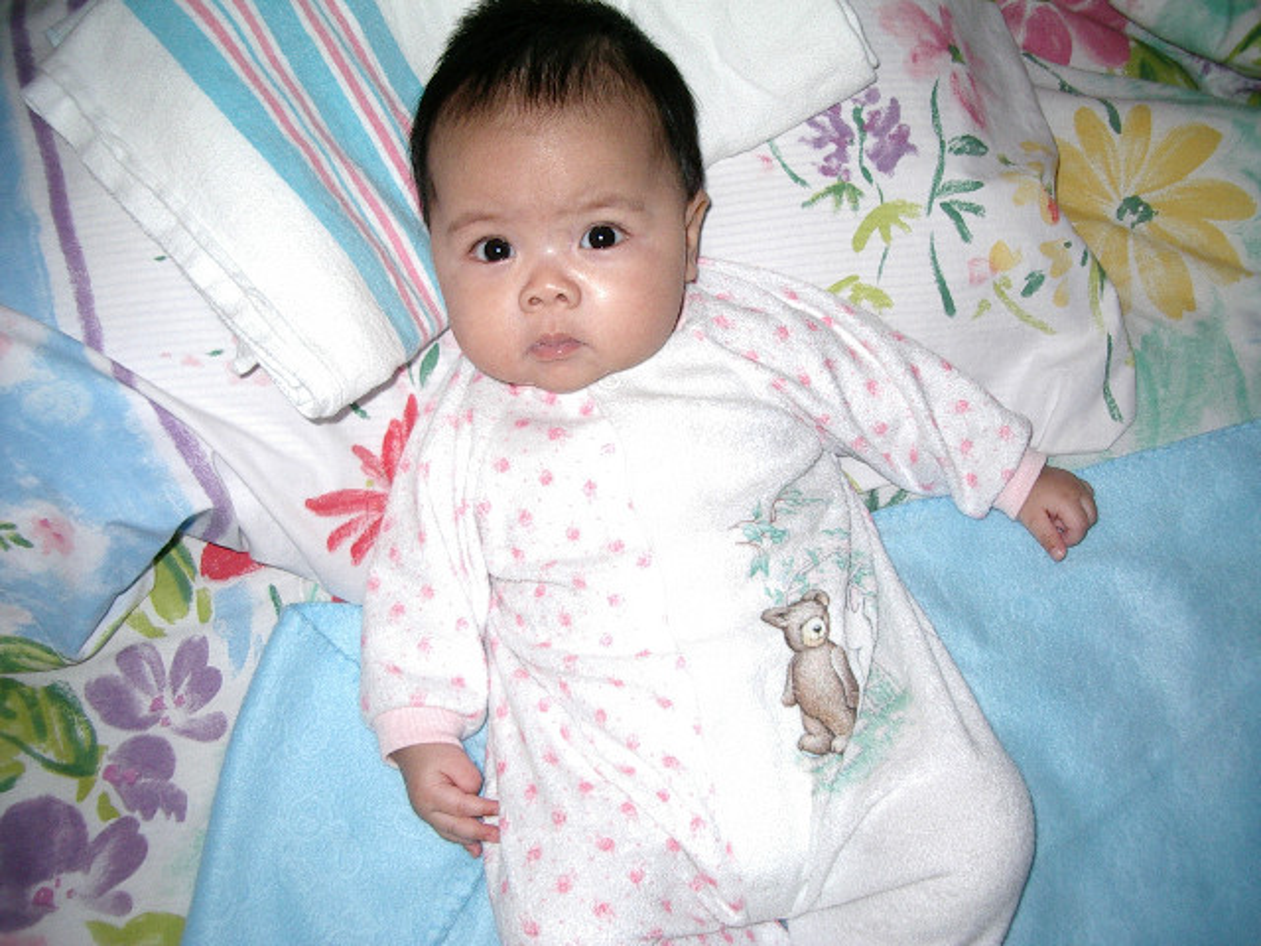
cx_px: 630
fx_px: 1384
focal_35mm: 38
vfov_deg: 37.7
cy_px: 473
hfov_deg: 49.0
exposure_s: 1/60
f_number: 2.6
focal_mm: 5.8
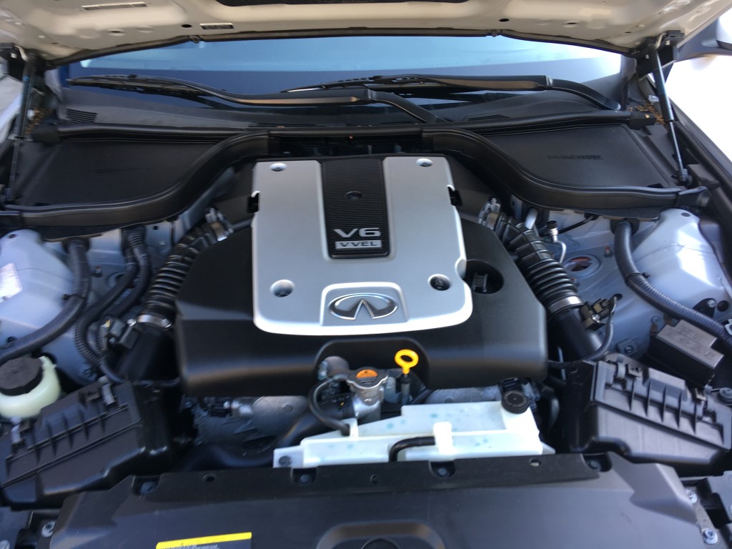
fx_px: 613
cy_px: 274
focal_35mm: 29
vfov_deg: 48.2
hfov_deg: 61.7
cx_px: 366
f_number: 2.2
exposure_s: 1/60
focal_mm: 4.15
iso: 25
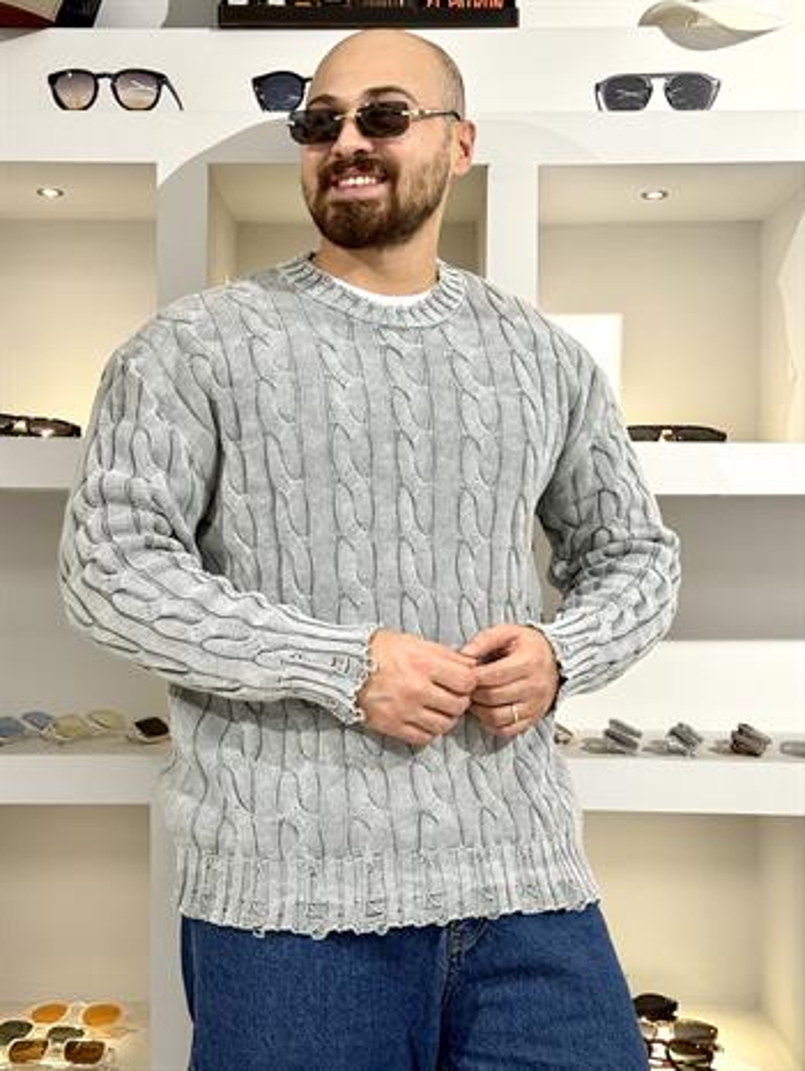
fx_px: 1487
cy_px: 536
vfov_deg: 39.6
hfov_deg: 30.3
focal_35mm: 48
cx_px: 402
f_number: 1.78
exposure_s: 1/100
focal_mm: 6.76
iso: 100
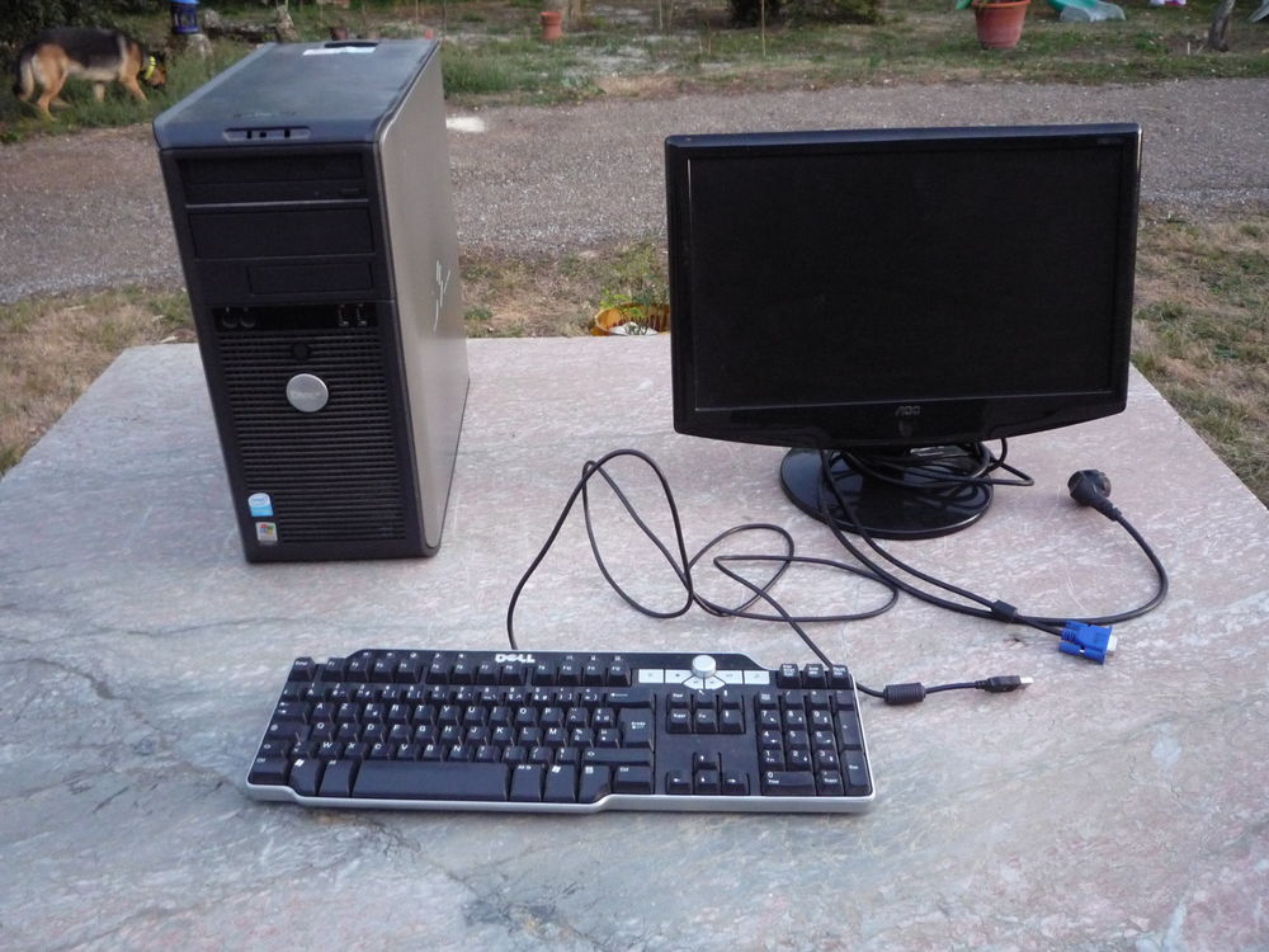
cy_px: 476
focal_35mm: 30
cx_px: 634
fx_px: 1100
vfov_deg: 46.8
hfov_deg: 60.0
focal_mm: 5.2
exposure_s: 1/20
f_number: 3.3
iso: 400
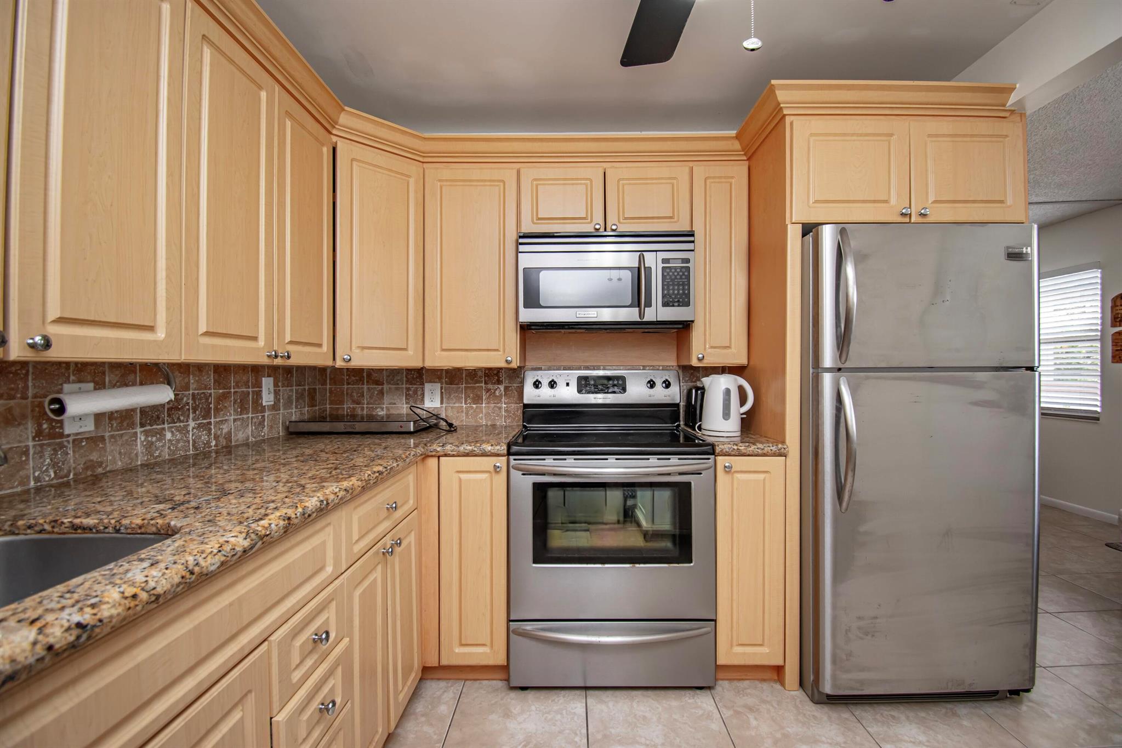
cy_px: 374
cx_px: 561
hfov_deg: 100.4
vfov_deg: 77.3
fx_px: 467
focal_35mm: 15
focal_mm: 10
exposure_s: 1/100
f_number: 5
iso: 800
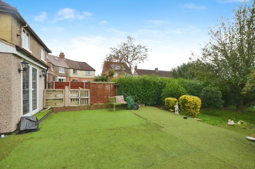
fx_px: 106
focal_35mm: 15
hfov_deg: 100.5
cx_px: 128
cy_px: 84
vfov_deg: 77.1
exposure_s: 1/250
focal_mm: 10
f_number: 8
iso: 200
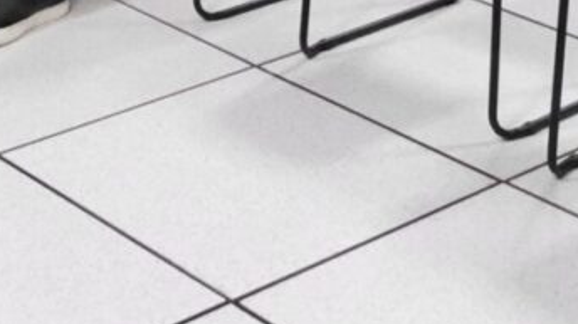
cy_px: -691
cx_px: 111
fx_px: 1792
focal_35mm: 117
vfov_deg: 8.4
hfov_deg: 18.2
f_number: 4
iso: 3200
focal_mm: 10
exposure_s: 1/250
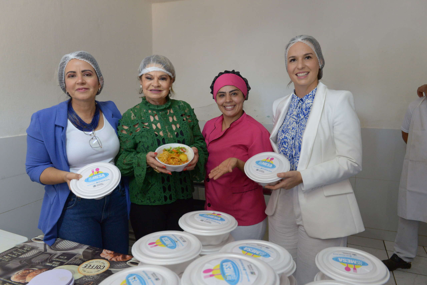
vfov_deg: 49.6
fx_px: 308
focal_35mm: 26
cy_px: 142
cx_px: 214
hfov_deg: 69.4
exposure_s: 1/50
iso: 2800
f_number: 6.3
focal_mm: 26
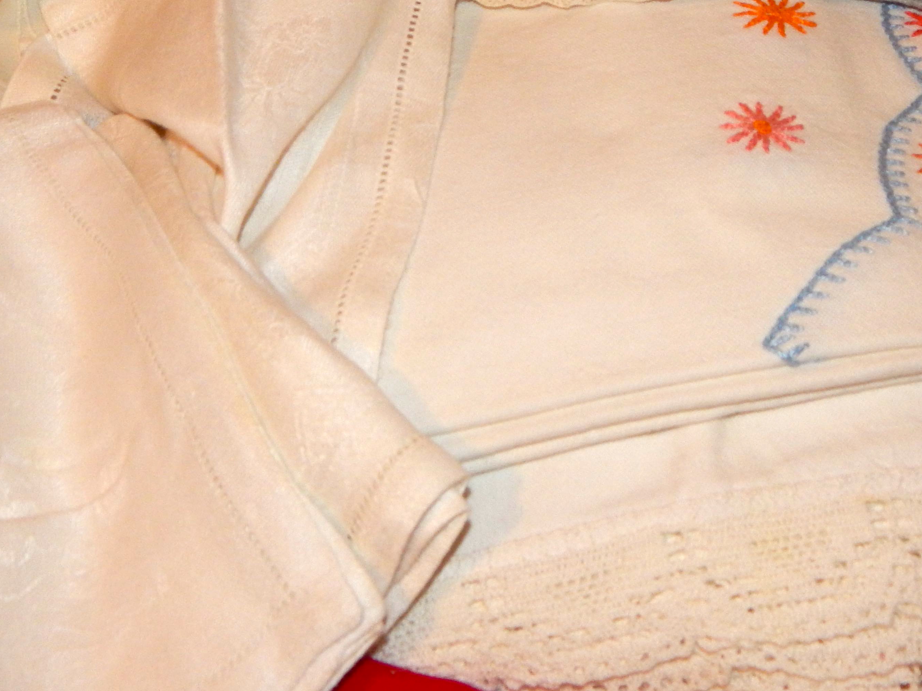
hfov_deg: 32.1
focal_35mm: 60
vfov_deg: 24.1
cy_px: 143
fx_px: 1598
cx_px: 525
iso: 200
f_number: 3.3
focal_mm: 6.1
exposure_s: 1/30
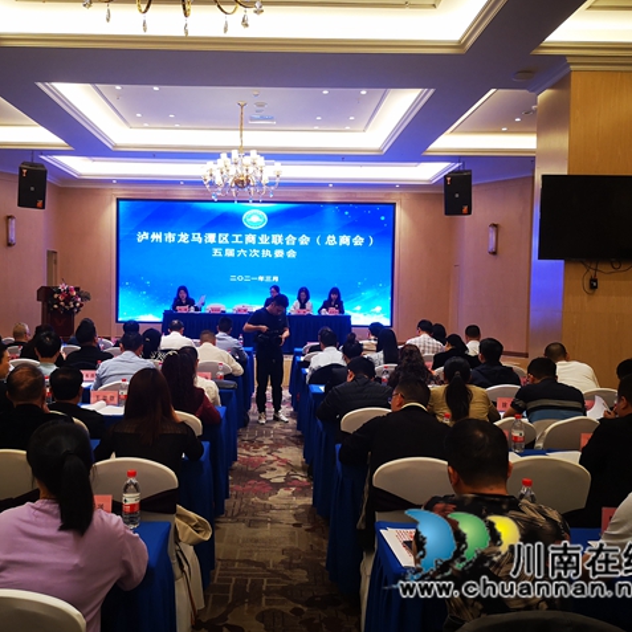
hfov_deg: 50.9
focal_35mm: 32
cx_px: 270
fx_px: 661
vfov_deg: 51.1
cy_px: 315
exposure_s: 1/100
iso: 160
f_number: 1.8
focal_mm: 3.95
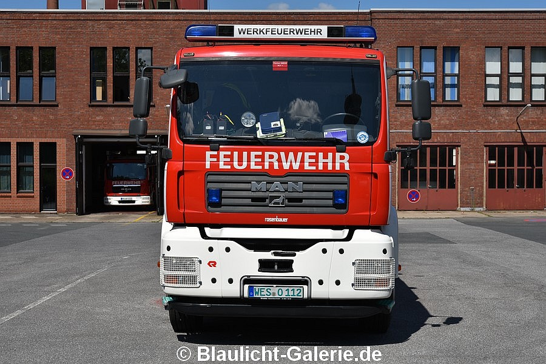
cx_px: 273
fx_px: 940
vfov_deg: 21.9
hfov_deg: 32.4
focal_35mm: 62
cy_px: 182
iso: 200
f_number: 11
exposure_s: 1/500
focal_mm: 62
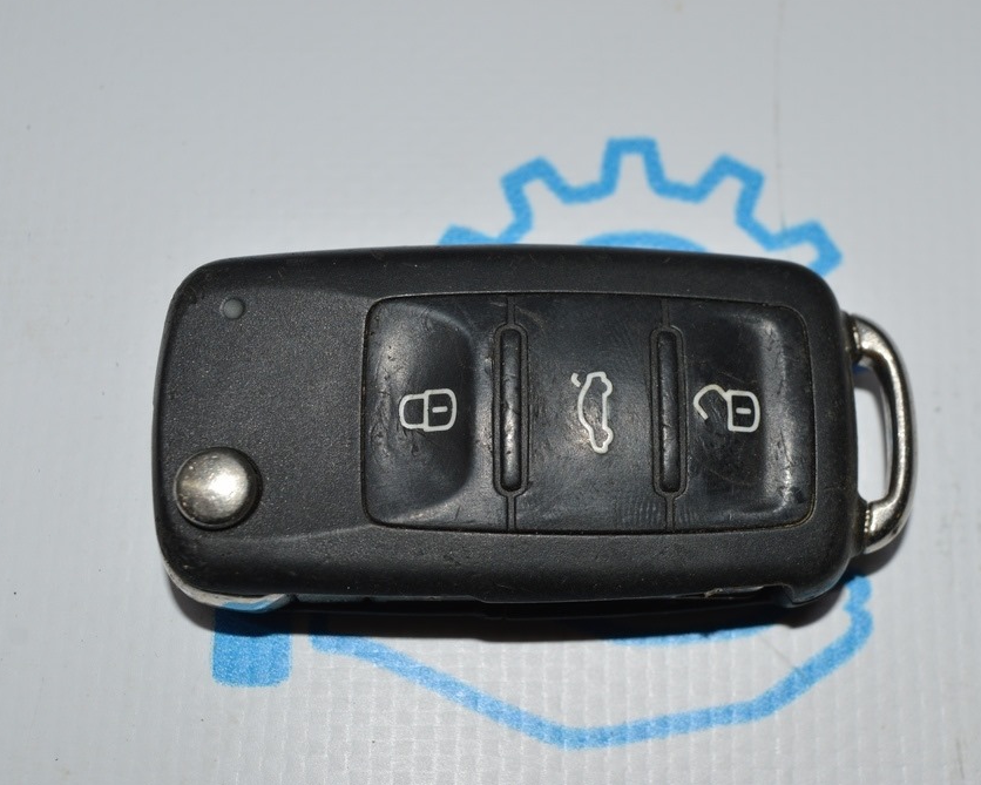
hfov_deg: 30.4
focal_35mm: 62
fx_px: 1800
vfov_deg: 24.6
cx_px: 557
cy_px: 391
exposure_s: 1/60
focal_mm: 36
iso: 100
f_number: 8
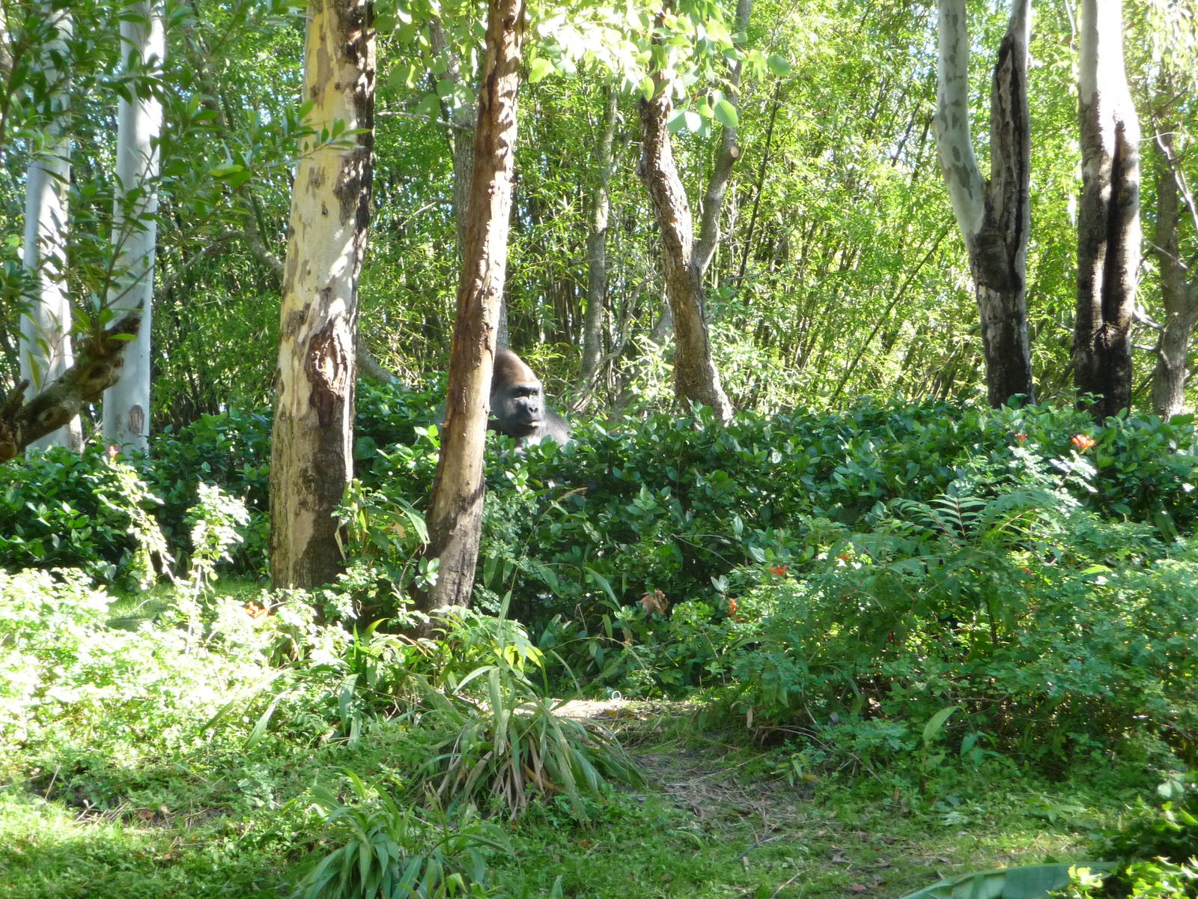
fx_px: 5883
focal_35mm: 170
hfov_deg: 11.6
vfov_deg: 8.7
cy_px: 450
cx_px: 599
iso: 250
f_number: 4.8
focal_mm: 29.1
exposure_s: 1/60
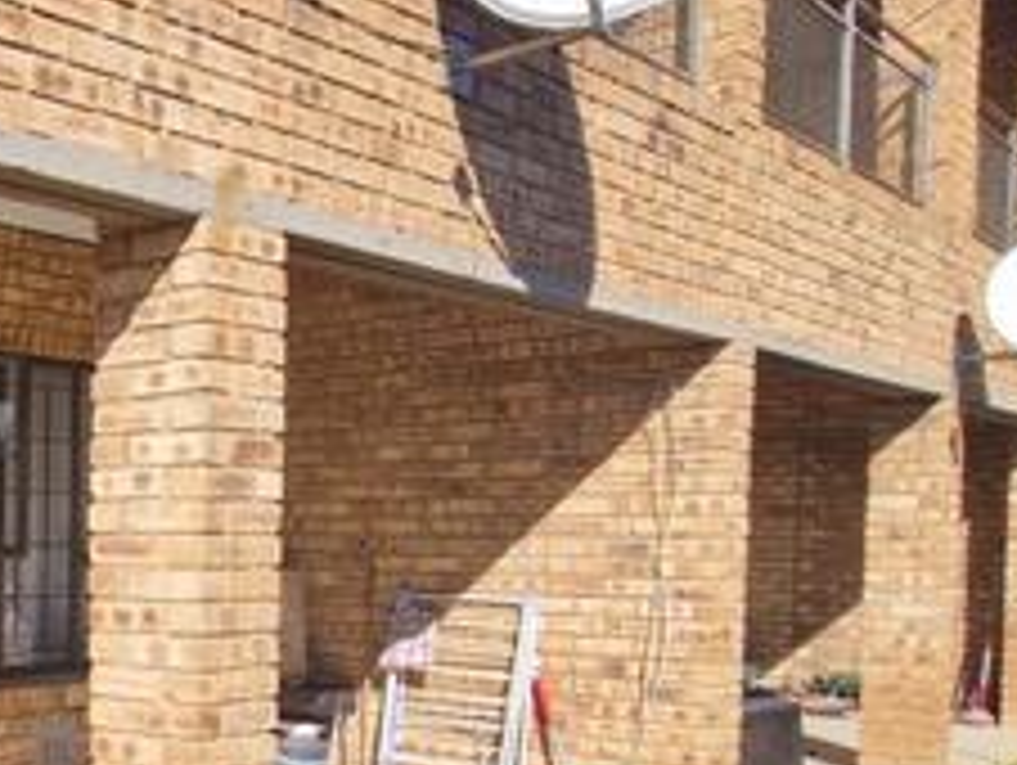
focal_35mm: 46
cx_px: -216
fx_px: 1353
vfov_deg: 30.9
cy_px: 590
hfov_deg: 33.3
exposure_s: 1/1256
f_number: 2.2
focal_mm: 1.74
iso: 50
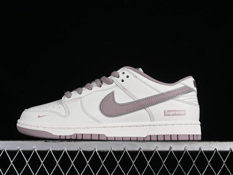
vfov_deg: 18.0
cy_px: 87
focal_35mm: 82
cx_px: 112
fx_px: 552
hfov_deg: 23.8
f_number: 8
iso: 160
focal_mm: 50
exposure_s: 1/80
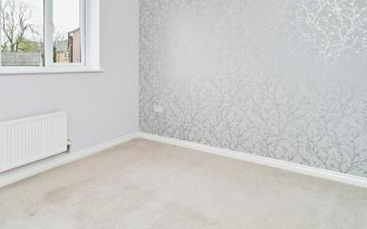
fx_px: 240
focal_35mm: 24
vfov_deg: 50.0
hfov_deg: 73.8
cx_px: 143
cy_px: 73
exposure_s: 1/100
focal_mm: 14
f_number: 8
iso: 400
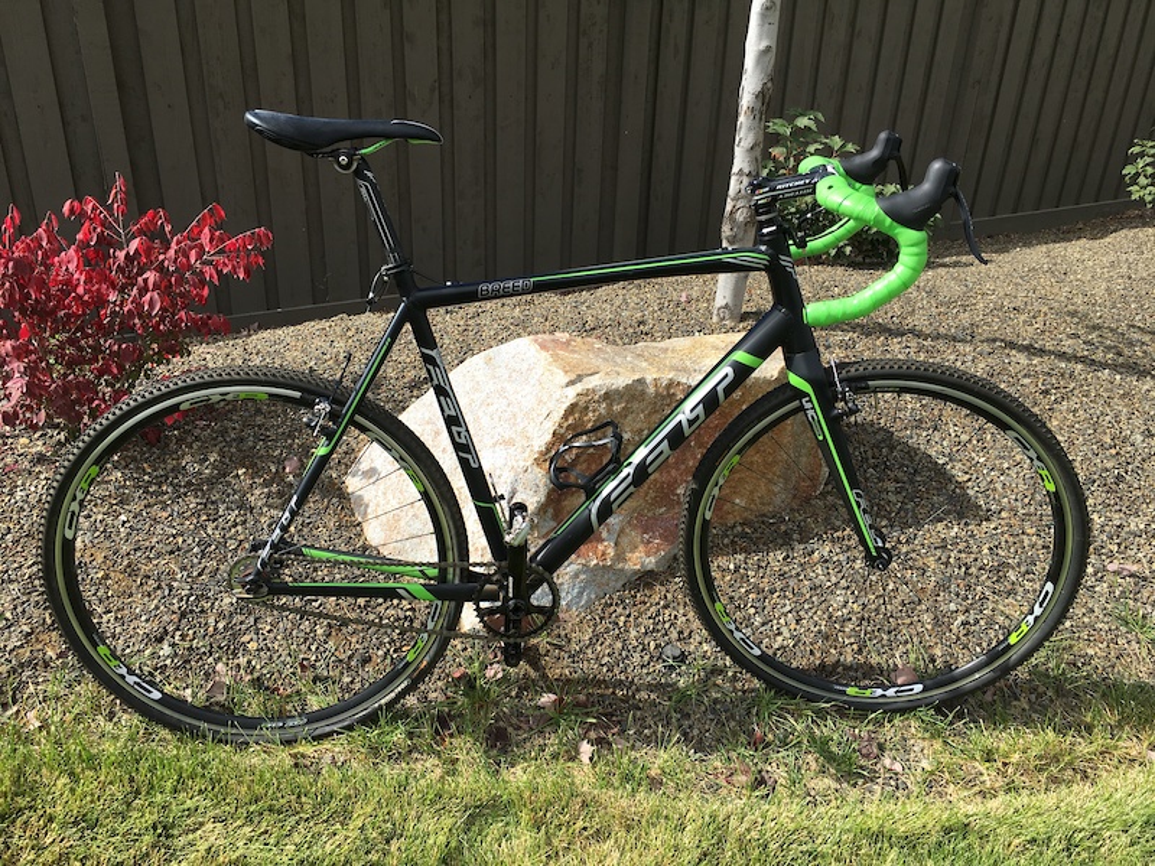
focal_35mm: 29
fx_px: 968
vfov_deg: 48.2
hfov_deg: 61.7
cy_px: 433
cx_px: 578
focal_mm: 4.15
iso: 25
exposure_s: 1/1131
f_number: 2.2
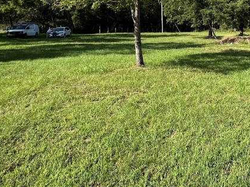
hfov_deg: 50.3
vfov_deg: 39.2
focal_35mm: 34
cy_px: 24
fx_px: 245
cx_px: 205
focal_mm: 2.22
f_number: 2.2
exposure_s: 1/703
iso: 40
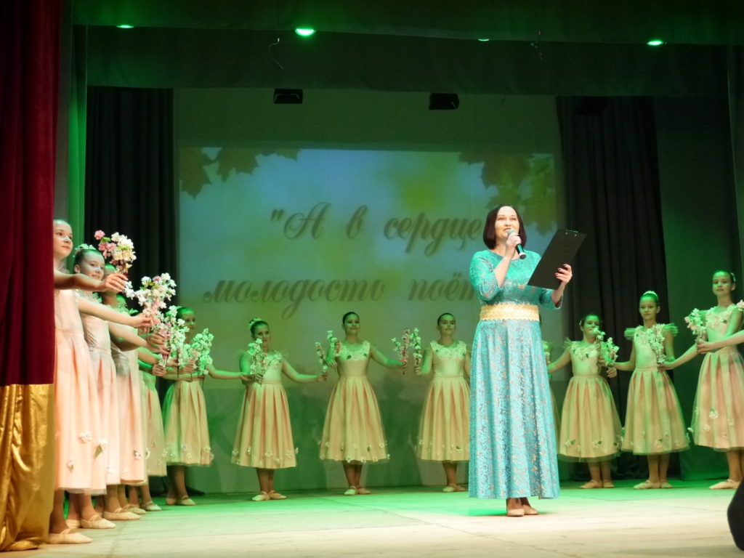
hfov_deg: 34.3
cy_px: 279
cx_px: 372
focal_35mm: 56
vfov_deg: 26.1
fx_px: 1204
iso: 1600
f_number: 5.3
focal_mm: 28
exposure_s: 1/50
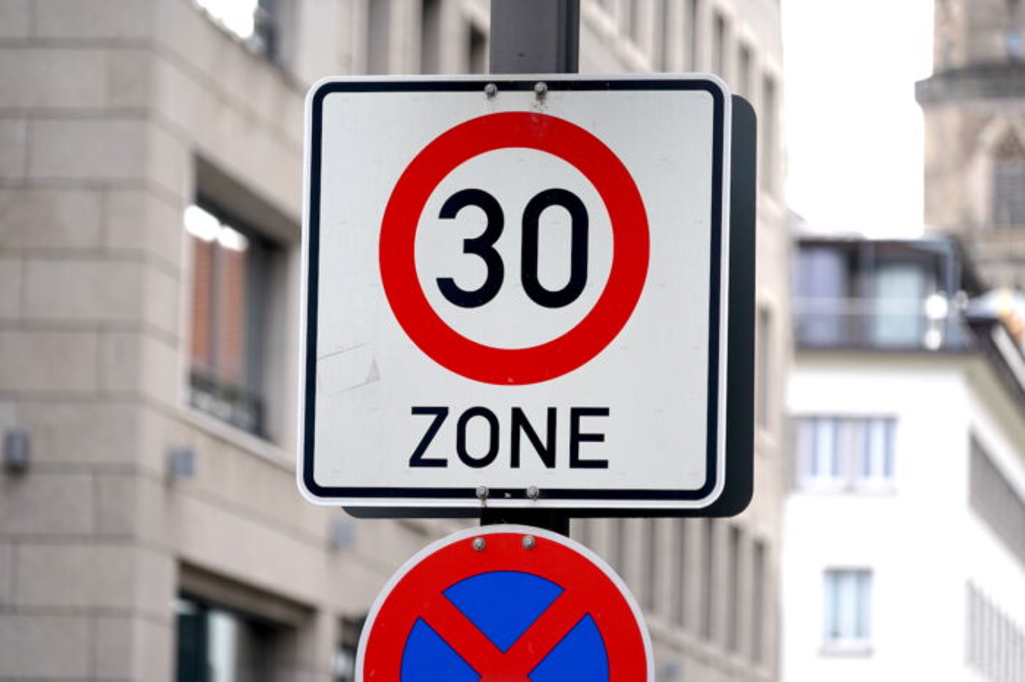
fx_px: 5521
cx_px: 512
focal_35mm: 194
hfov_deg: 10.6
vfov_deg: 7.1
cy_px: 341
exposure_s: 1/250
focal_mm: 194
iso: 500
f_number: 6.3
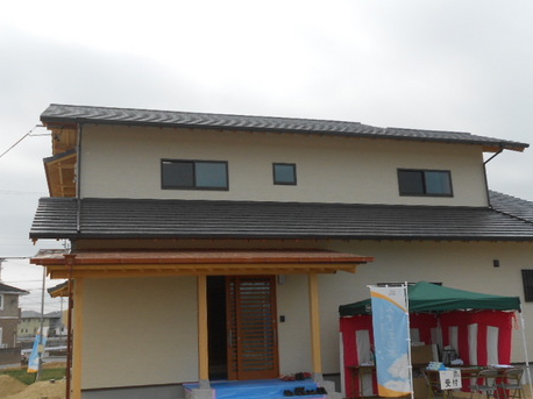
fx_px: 585
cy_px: 220
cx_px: 243
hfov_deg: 48.9
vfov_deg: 37.7
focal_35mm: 38
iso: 80
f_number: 3.4
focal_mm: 5.1
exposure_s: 1/1000
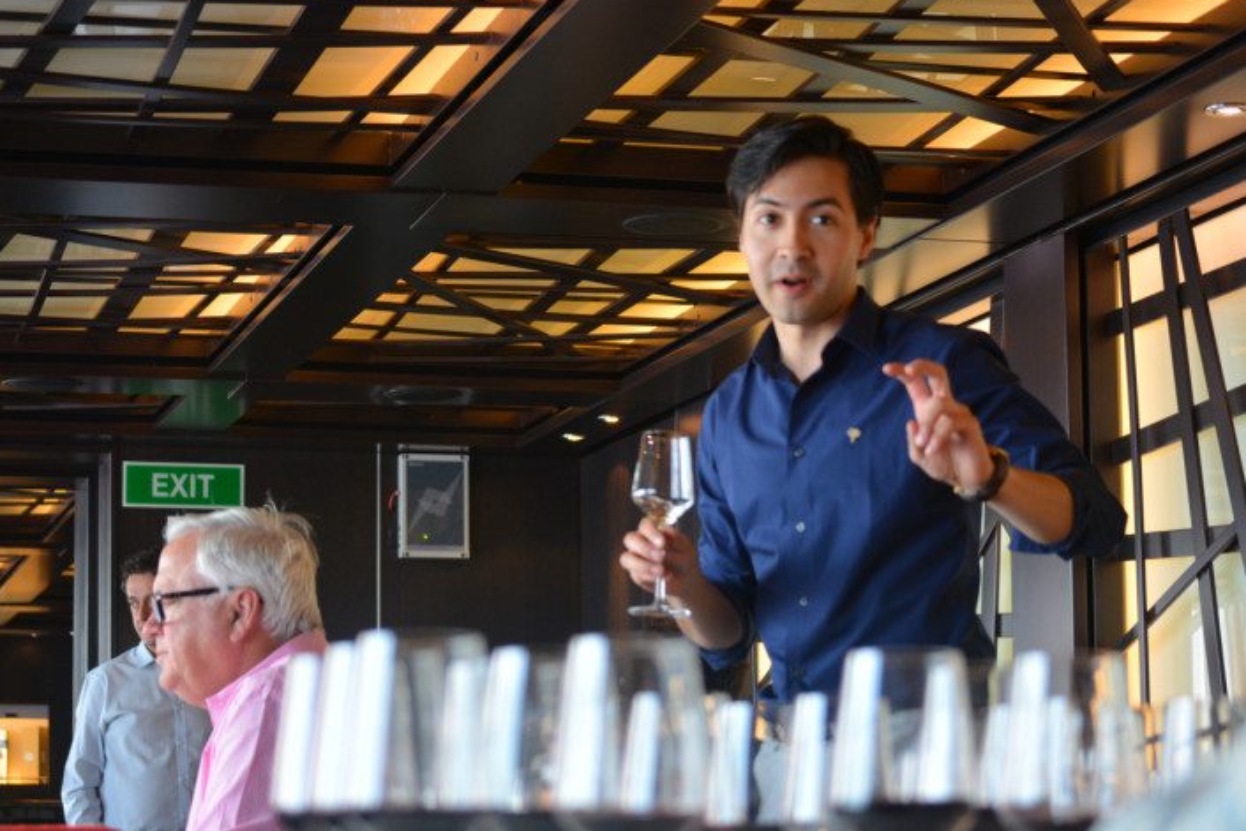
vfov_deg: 15.6
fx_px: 3030
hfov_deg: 23.2
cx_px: 590
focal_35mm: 88
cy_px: 404
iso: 720
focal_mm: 55
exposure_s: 1/60
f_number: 4
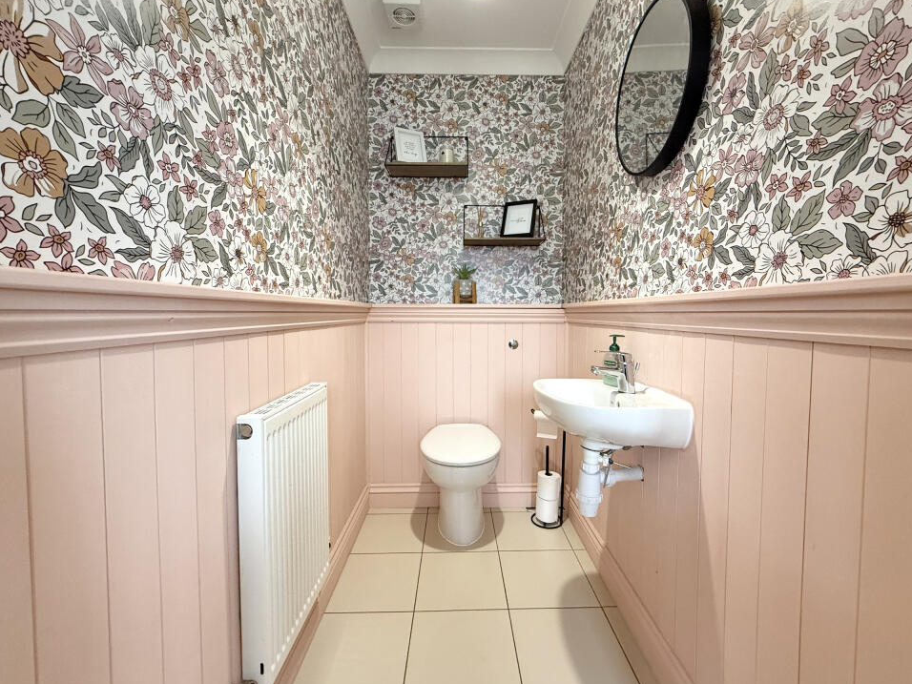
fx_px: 395
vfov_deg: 81.7
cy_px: 330
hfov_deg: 98.1
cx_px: 472
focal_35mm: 15
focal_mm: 2.22
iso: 250
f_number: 2.2
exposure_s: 1/50
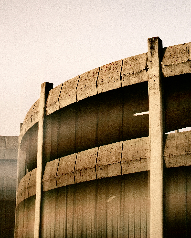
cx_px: 93
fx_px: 445
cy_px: 141
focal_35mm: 63
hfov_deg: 24.2
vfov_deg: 30.0
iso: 200
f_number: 1.4
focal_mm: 35
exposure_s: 1/8000
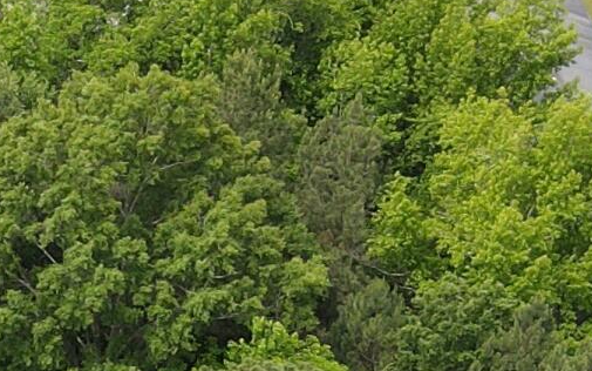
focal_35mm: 151
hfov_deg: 13.3
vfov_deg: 8.2
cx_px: -204
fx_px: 2437
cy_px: 800
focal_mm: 4.5
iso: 100
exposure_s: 1/15
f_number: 2.8
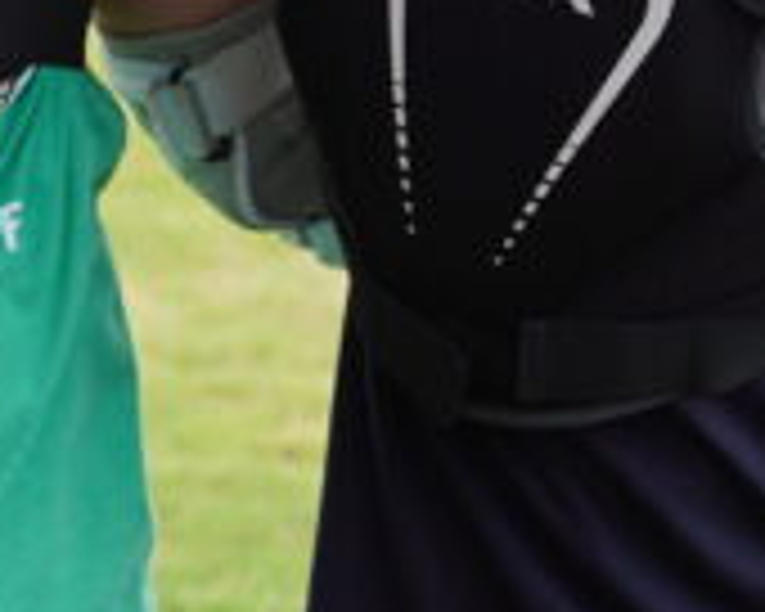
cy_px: -65
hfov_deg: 7.7
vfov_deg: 6.2
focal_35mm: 249
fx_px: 5638
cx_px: -176
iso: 100
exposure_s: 1/200
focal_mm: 44
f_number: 4
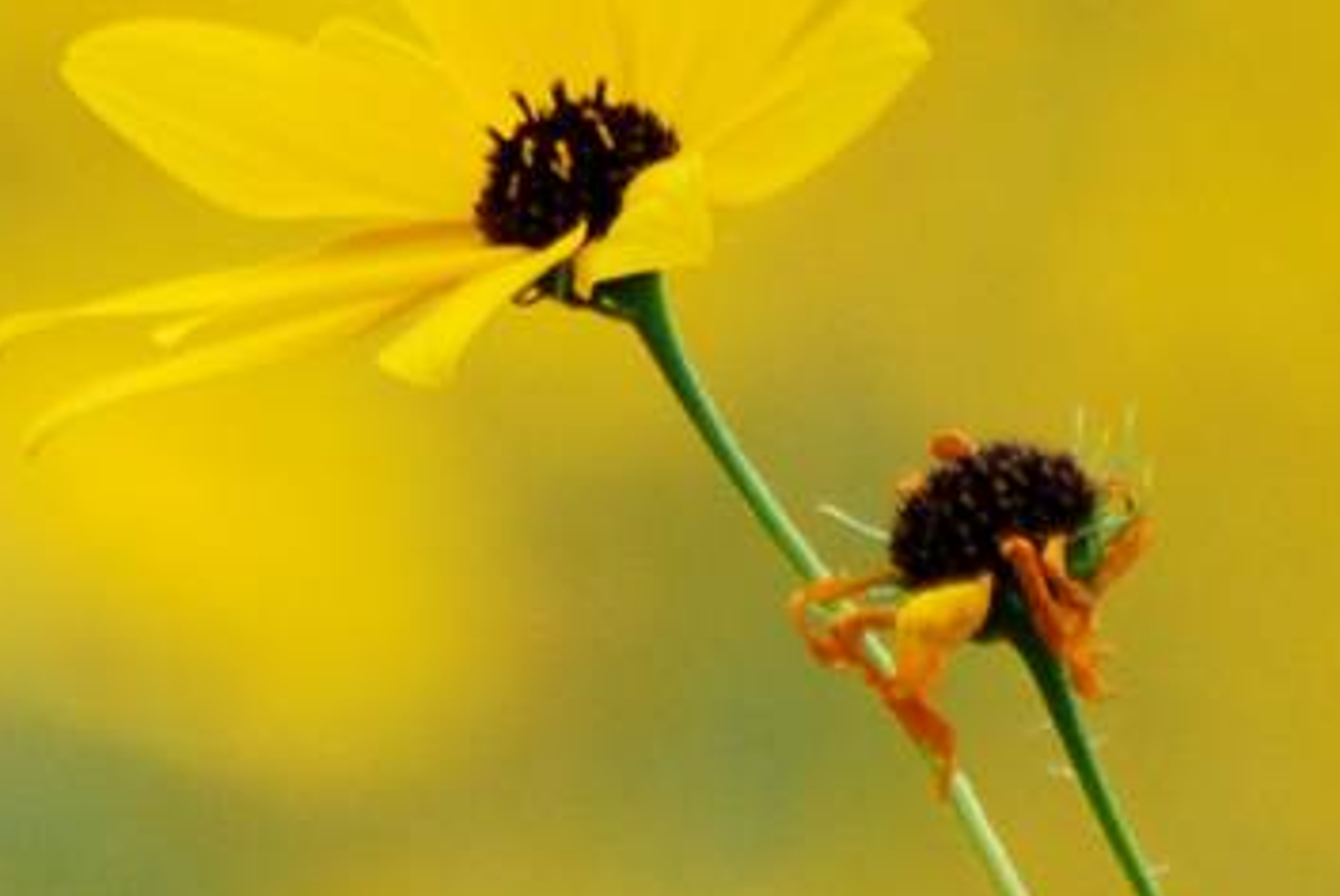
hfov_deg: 1.0
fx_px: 75994
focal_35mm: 2040
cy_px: 1031
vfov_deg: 0.7
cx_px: 76
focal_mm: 300
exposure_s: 1/400
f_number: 5.6
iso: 400
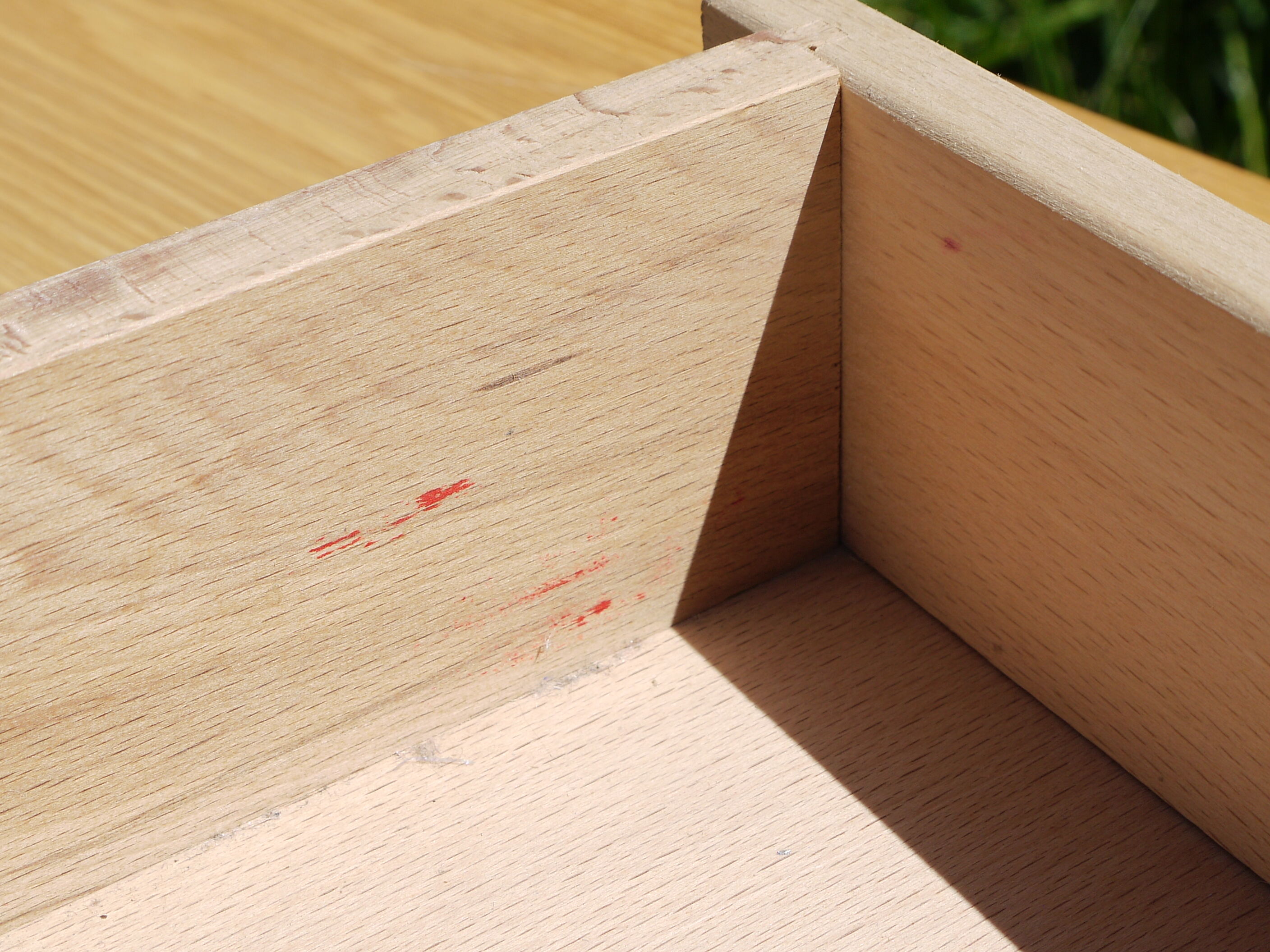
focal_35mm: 70
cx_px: 635
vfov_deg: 21.0
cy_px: 476
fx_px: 2568
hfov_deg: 27.8
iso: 100
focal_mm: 25
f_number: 9
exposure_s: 1/320
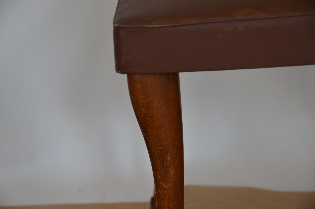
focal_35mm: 98
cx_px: 158
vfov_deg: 14.0
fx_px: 851
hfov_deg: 21.0
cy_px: 104
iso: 400
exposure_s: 1/30
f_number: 5
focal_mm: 65
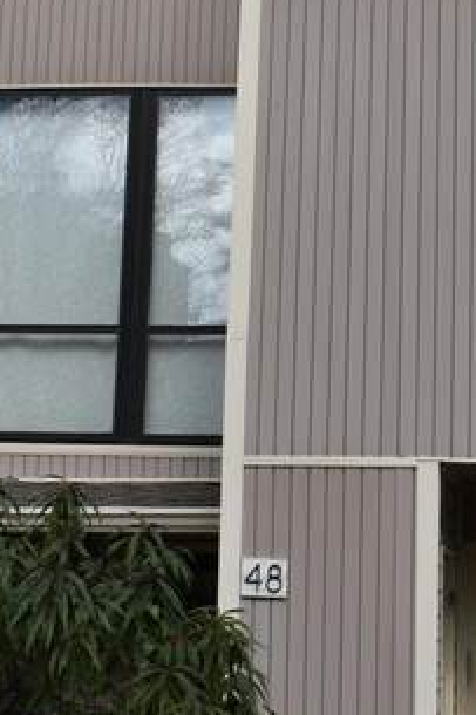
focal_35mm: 85
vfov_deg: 23.9
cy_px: 324
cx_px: 394
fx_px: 1688
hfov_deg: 15.9
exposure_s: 1/200
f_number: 9
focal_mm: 18
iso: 100
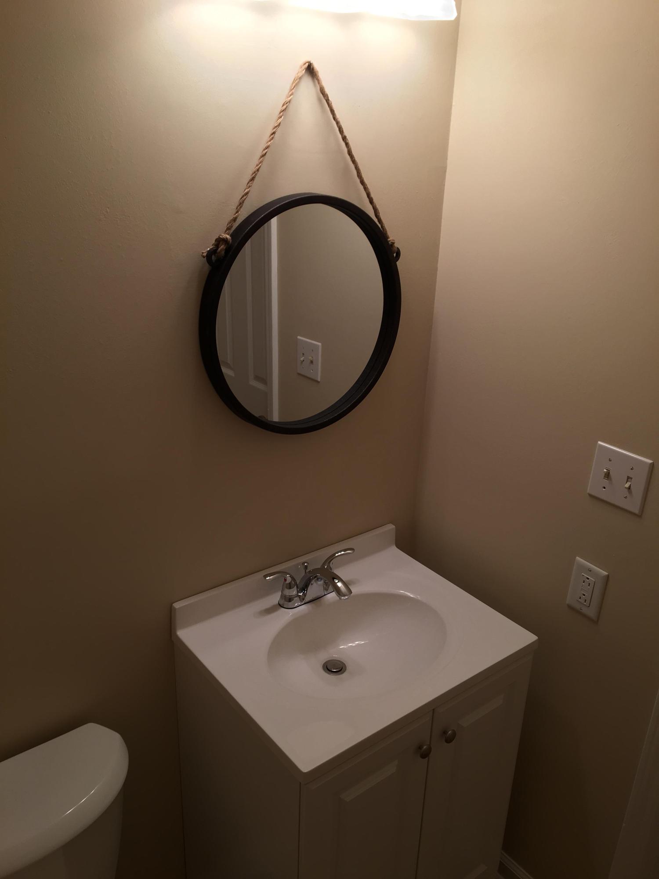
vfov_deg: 61.7
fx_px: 736
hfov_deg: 48.2
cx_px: 330
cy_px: 440
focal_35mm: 29
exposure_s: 1/40
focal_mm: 4.15
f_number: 2.2
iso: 25
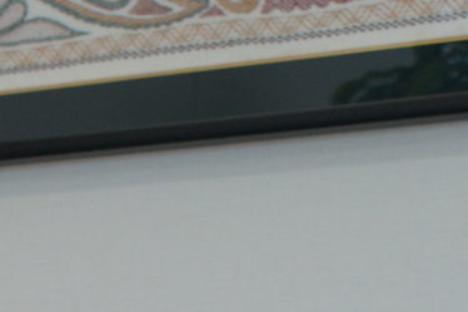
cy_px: 731
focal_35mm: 270
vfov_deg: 5.0
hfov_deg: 7.4
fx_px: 3503
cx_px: -390
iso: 200
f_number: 5.6
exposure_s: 1/60
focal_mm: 35
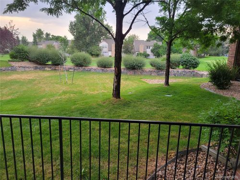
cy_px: 90
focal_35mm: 26
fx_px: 180
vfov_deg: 53.1
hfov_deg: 67.3
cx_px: 120
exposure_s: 1/120
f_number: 1.8
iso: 50
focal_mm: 5.4
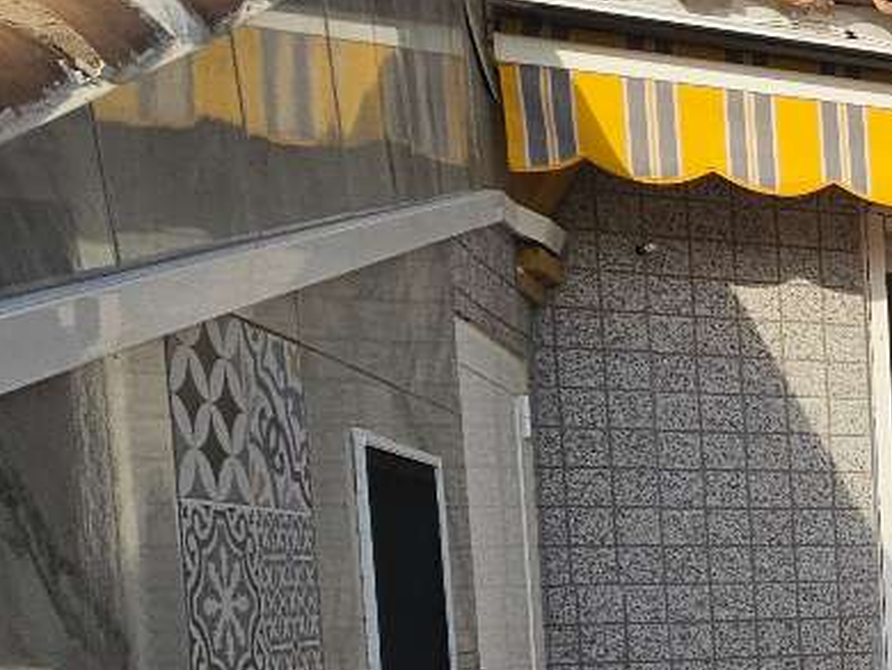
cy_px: 657
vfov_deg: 27.6
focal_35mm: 50
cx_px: 1599
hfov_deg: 22.4
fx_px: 1289
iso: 50
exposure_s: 1/2352
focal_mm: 2.2
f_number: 2.2
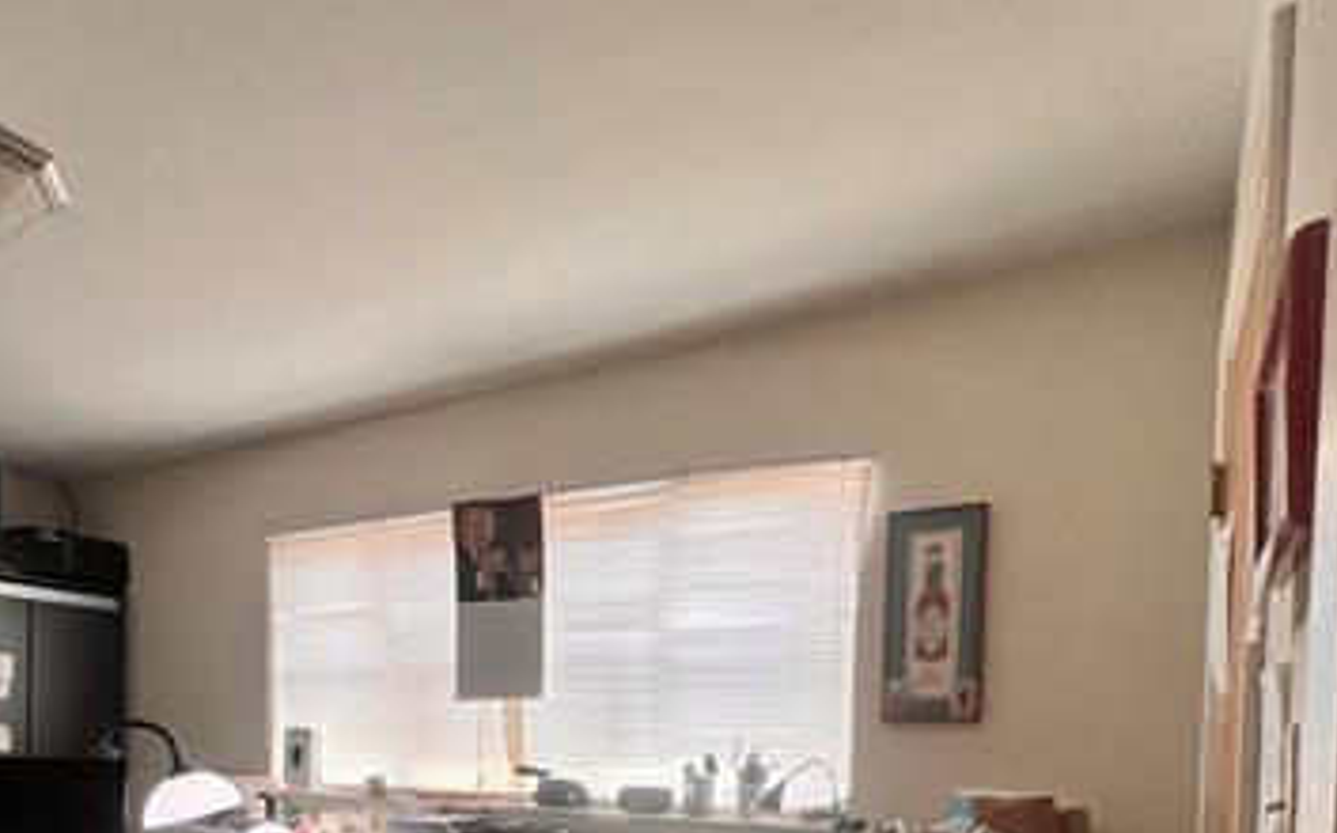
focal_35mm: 25
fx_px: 910
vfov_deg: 43.8
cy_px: 784
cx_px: 508
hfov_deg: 71.5
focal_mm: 1.57
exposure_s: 1/120
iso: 160
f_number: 1.8
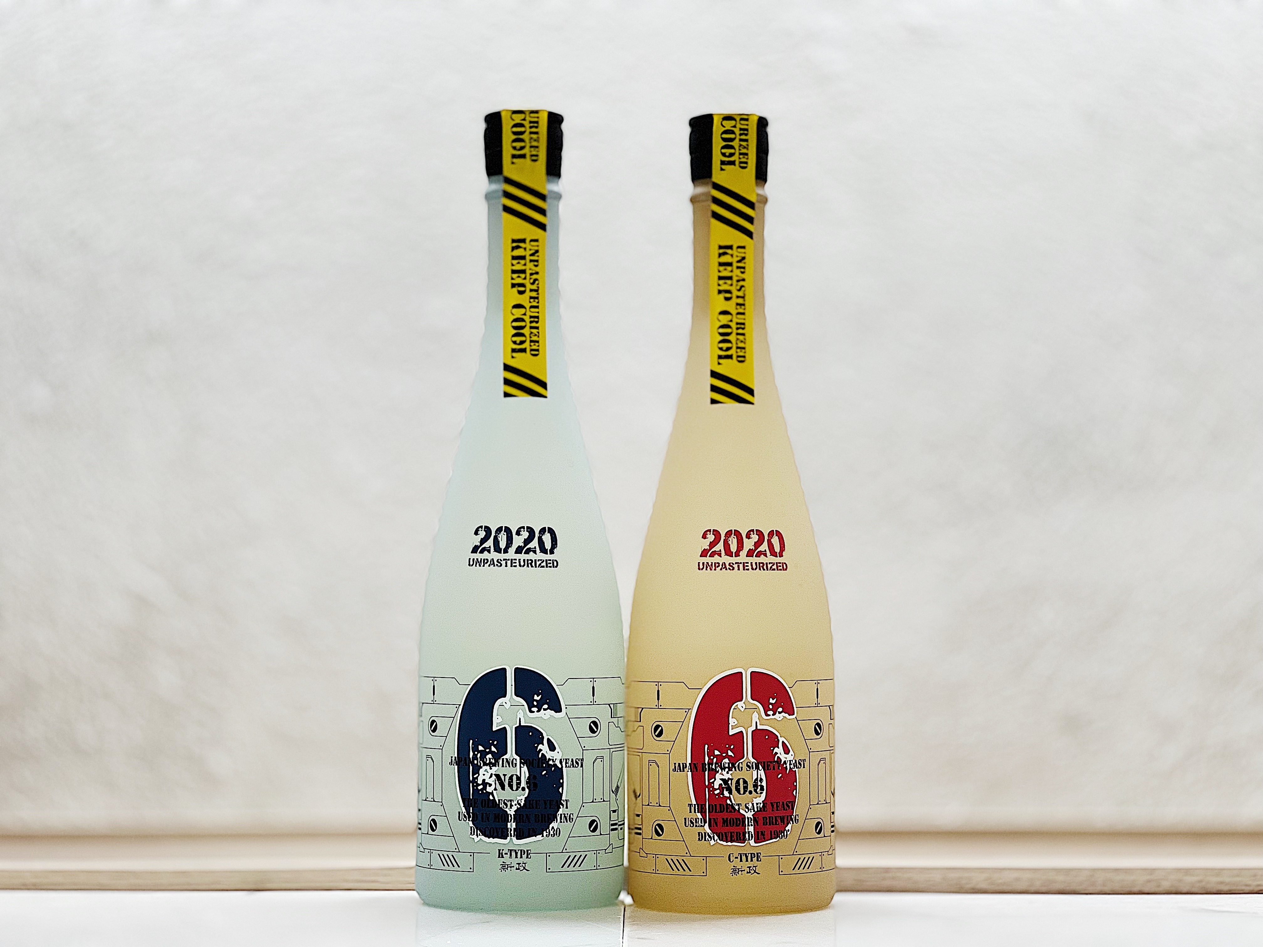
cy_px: 474
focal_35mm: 77
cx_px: 632
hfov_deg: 25.3
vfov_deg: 19.1
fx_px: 2809
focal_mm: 9
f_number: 2.8
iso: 125
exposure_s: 1/100
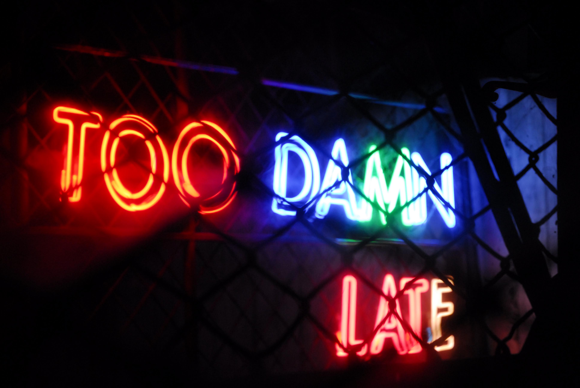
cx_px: 290
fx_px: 1210
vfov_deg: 18.2
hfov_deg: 27.0
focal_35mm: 75
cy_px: 194
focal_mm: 50
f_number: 4.5
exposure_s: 1/125
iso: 640
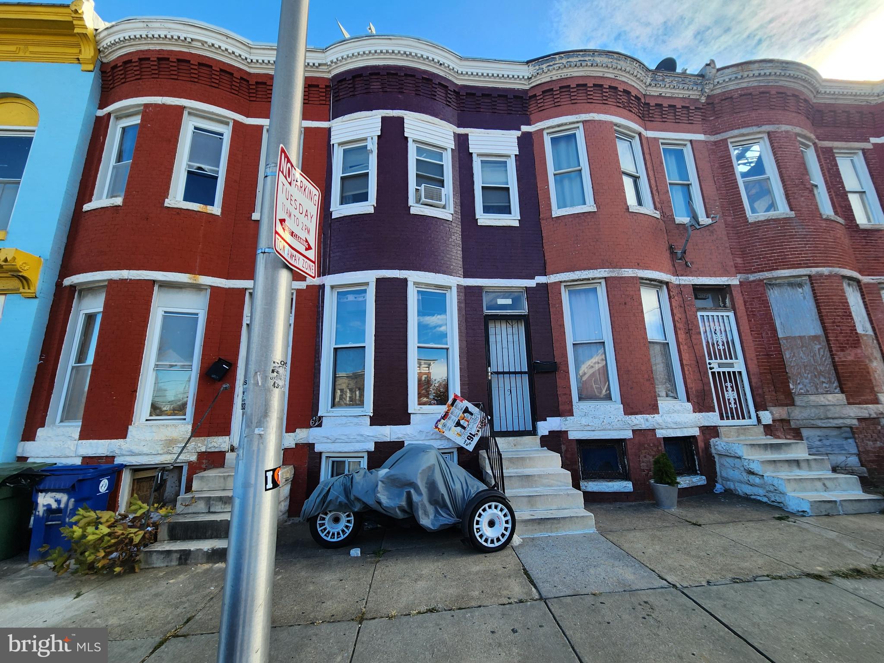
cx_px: 442
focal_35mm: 13
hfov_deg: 106.2
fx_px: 332
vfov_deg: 89.9
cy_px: 332
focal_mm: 2.2
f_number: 2.2
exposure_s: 1/471
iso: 50
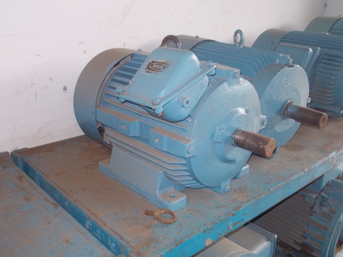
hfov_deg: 50.1
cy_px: 128
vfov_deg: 38.7
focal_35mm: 37
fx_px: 367
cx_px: 172
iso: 320
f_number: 3.7
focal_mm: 5.2
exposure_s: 1/30
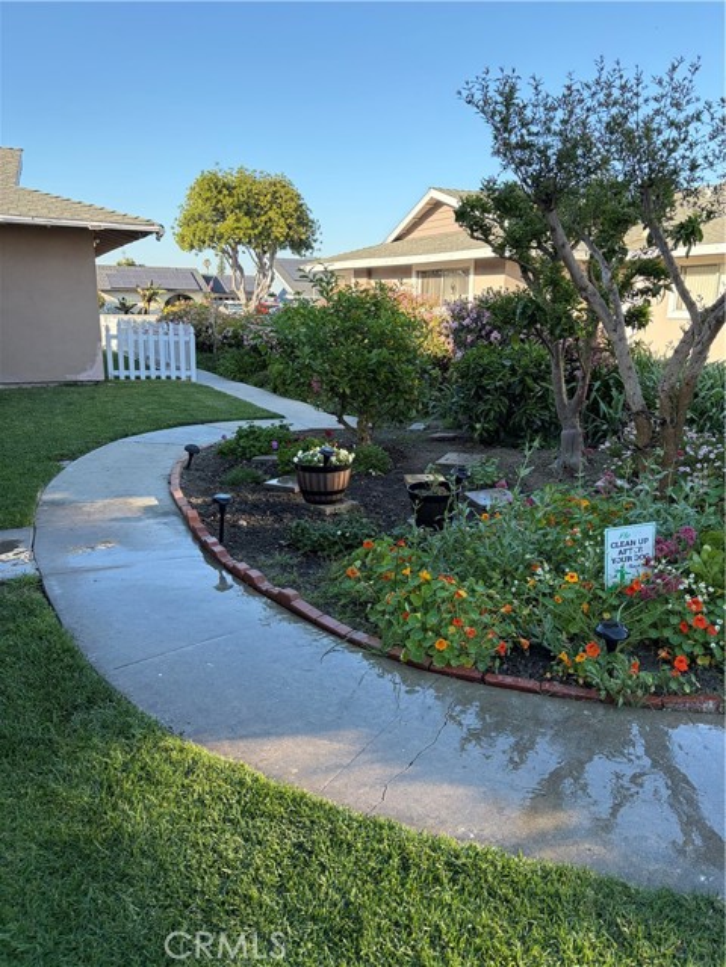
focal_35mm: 26
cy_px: 484
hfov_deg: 53.1
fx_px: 727
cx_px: 363
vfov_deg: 67.3
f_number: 1.6
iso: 64
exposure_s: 1/895
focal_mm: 5.96
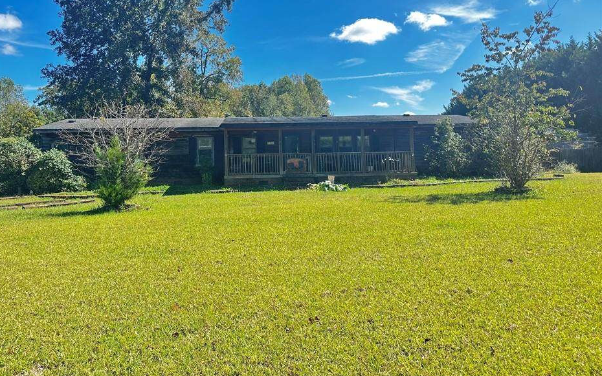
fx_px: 459
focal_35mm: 28
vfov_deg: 44.0
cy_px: 129
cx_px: 273
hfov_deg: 66.3
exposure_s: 1/816
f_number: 1.78
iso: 80
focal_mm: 6.86
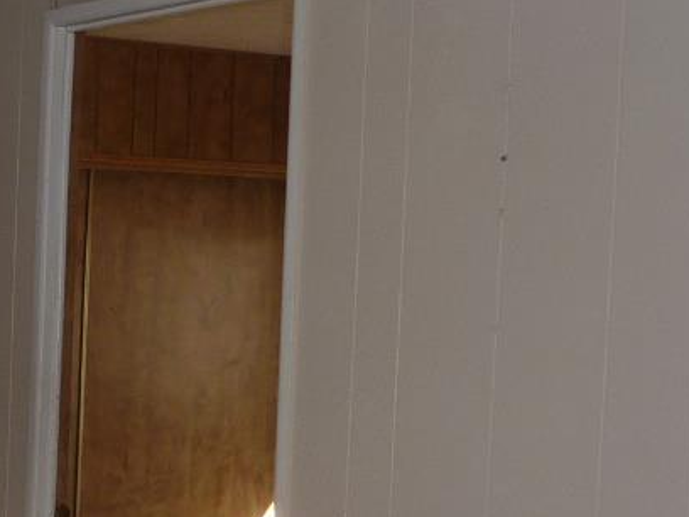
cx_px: -238
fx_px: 1831
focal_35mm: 92
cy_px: 433
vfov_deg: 15.9
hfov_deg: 19.4
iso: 100
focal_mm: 4.1
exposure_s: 1/30
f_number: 3.3
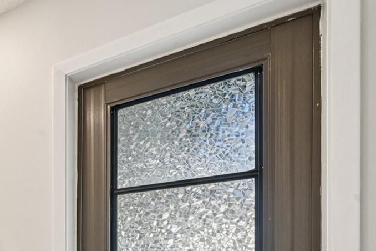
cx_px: -38
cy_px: 268
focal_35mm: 33
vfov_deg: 35.0
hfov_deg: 44.0
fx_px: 345
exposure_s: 1/80
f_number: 9
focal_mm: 14
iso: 400
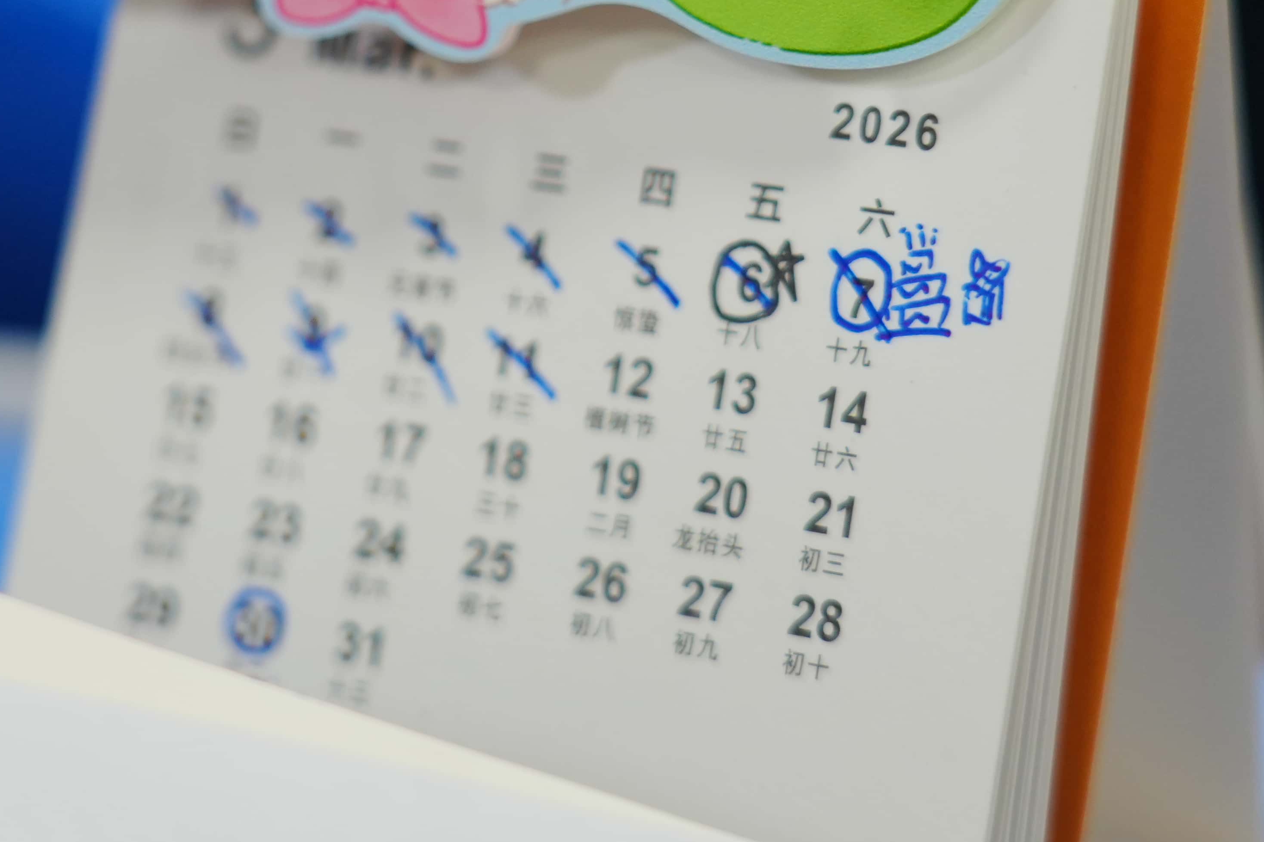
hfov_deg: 12.3
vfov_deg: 8.2
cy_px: 74
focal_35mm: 167
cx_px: 423
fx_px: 5863
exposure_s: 1/160
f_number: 4
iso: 800
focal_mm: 70
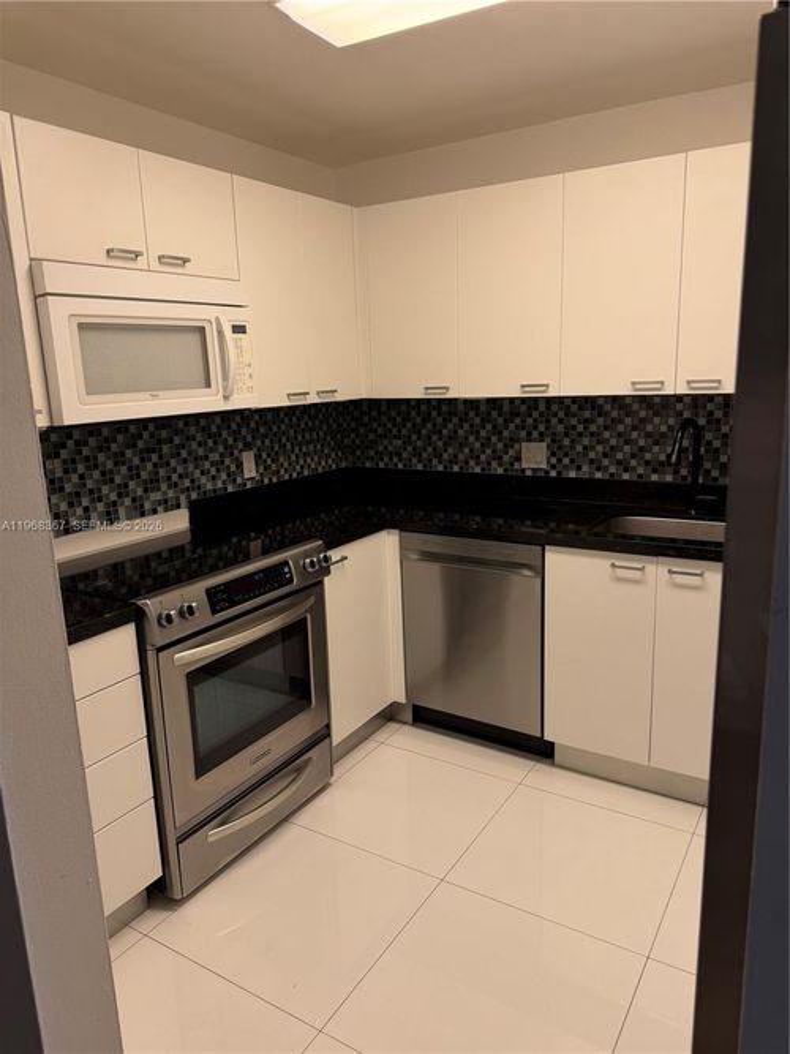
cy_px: 527
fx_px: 731
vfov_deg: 71.6
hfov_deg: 56.8
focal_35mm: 24
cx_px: 395
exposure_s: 1/60
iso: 125
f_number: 1.78
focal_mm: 6.76
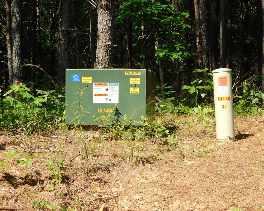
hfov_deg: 30.5
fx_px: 484
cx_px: 130
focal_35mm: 62
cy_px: 106
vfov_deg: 24.6
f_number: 4
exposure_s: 1/400
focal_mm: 10.4
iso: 125
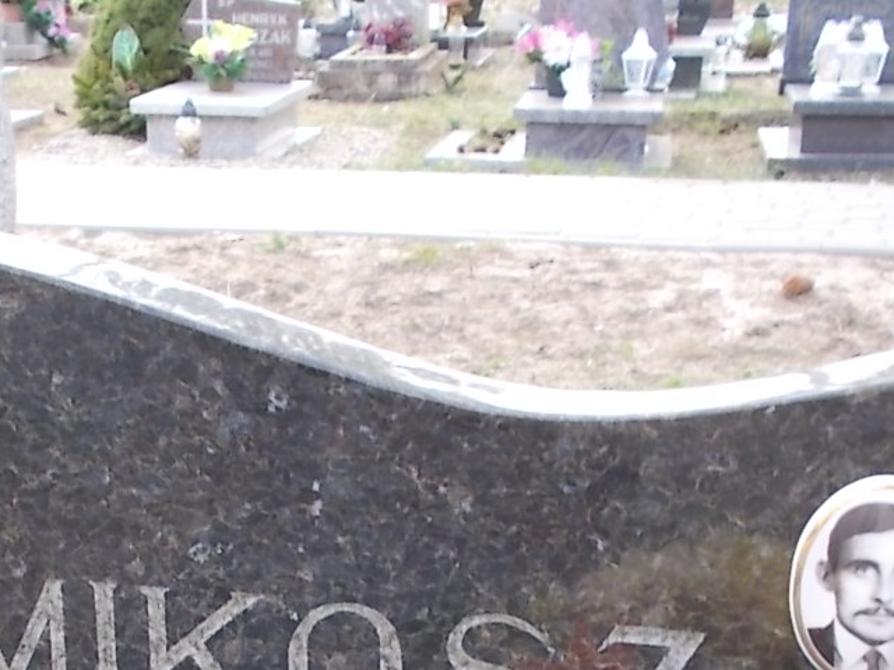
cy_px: 680
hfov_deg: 29.5
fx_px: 1679
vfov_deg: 21.7
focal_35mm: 65
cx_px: 270
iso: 80
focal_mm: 4.6
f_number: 3.2
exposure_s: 1/60
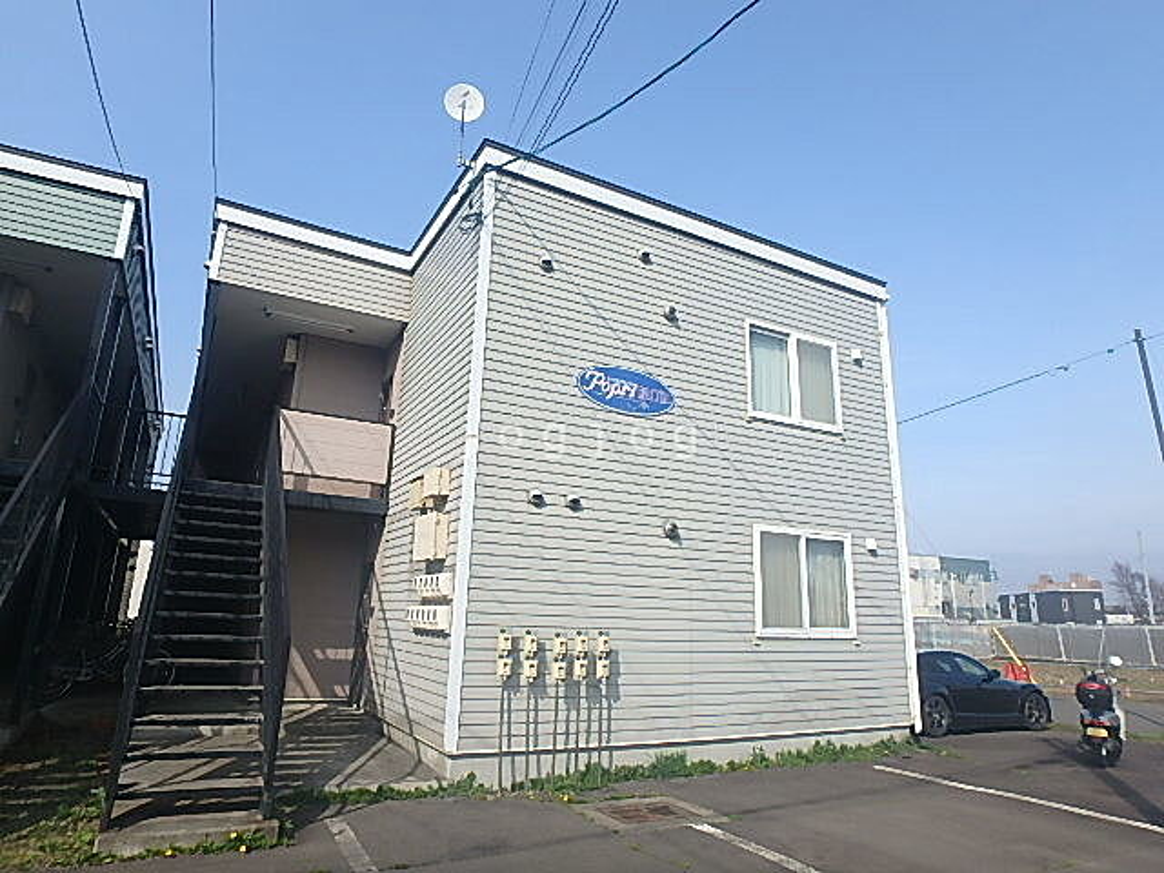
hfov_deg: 79.0
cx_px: 582
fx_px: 706
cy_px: 436
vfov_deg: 63.4
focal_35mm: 21
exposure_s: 1/1000
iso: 125
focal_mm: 3.7
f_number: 3.5
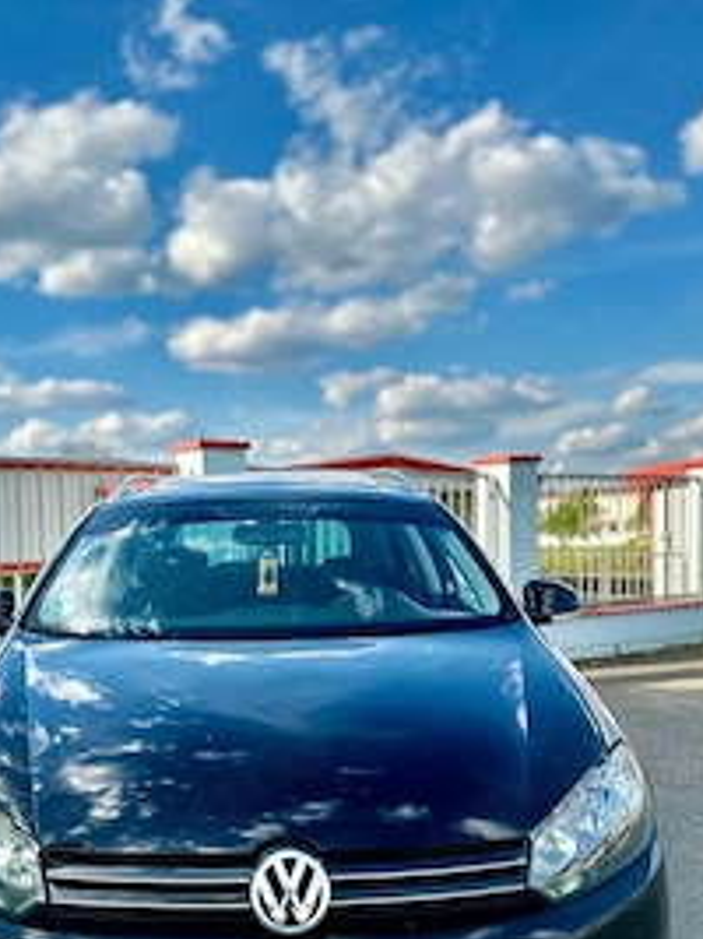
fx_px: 976
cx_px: 285
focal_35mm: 36
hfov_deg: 39.5
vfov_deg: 50.8
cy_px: 587
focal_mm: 6.86
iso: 80
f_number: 1.78
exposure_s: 1/3058
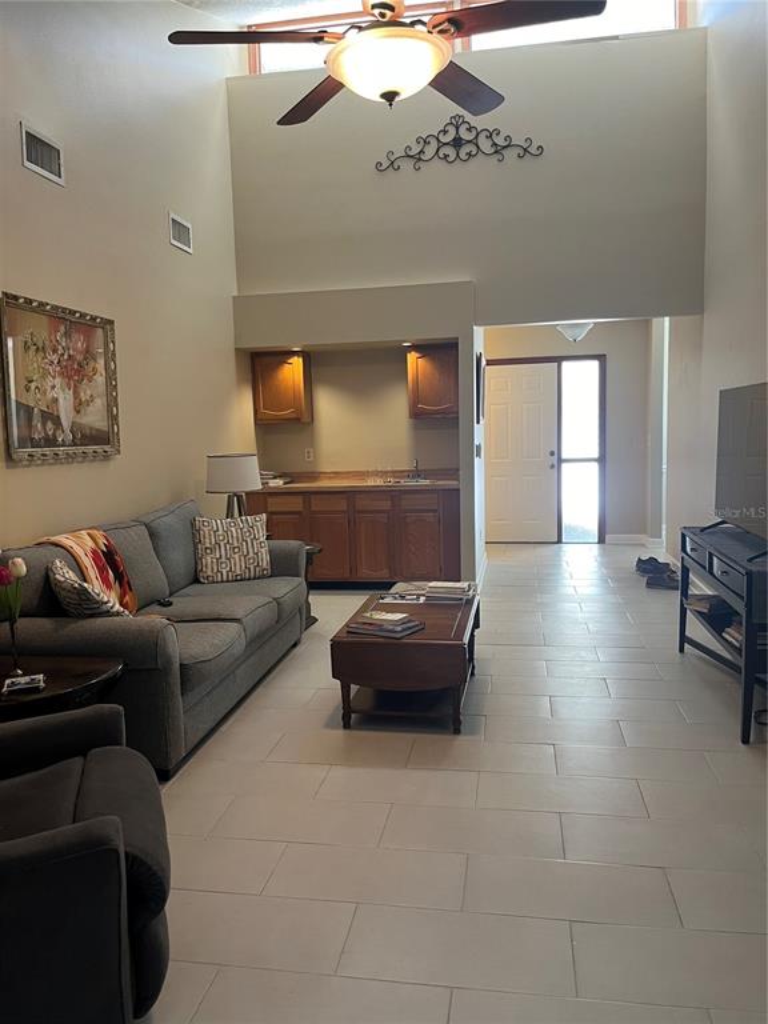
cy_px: 512
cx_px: 384
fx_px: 769
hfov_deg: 53.1
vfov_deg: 67.3
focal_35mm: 26
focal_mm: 5.1
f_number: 1.6
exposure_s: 1/60
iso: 200
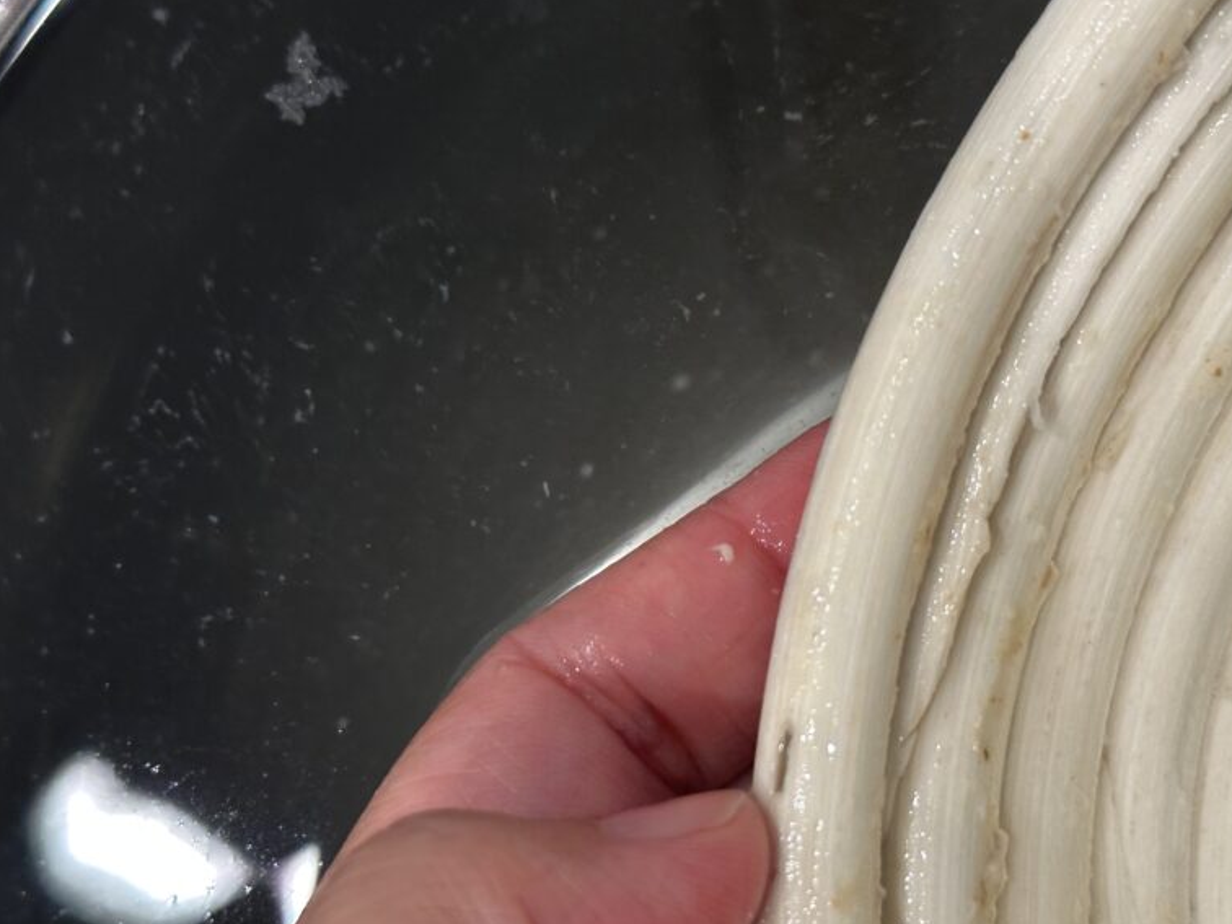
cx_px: 725
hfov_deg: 29.8
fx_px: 2313
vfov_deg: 22.6
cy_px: 435
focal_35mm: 65
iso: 160
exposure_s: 1/50
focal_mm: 6.86
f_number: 1.78
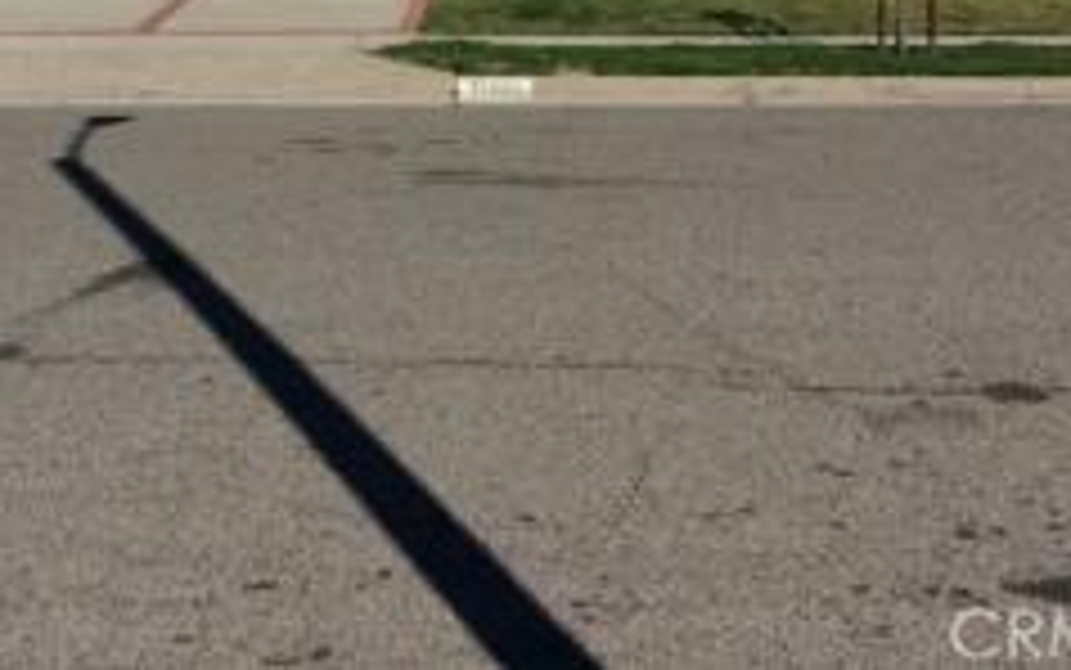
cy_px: 0
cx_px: 502
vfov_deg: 21.9
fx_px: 1665
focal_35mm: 57
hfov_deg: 35.7
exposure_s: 1/3817
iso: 32
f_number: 2.4
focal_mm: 3.3
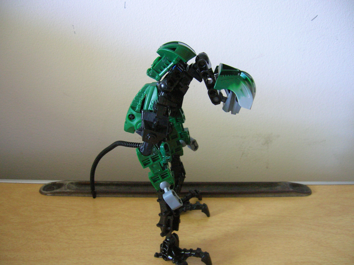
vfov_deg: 41.7
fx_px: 347
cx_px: 177
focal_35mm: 34
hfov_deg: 54.0
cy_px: 132
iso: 200
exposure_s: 1/1.9
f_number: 2.9
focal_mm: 5.7
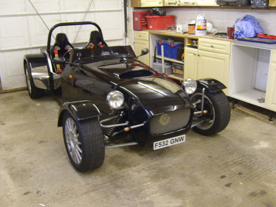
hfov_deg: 52.6
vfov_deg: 40.7
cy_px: 104
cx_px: 138
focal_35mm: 35
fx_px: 279
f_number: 2.8
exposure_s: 1/15
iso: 200
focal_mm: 7.4
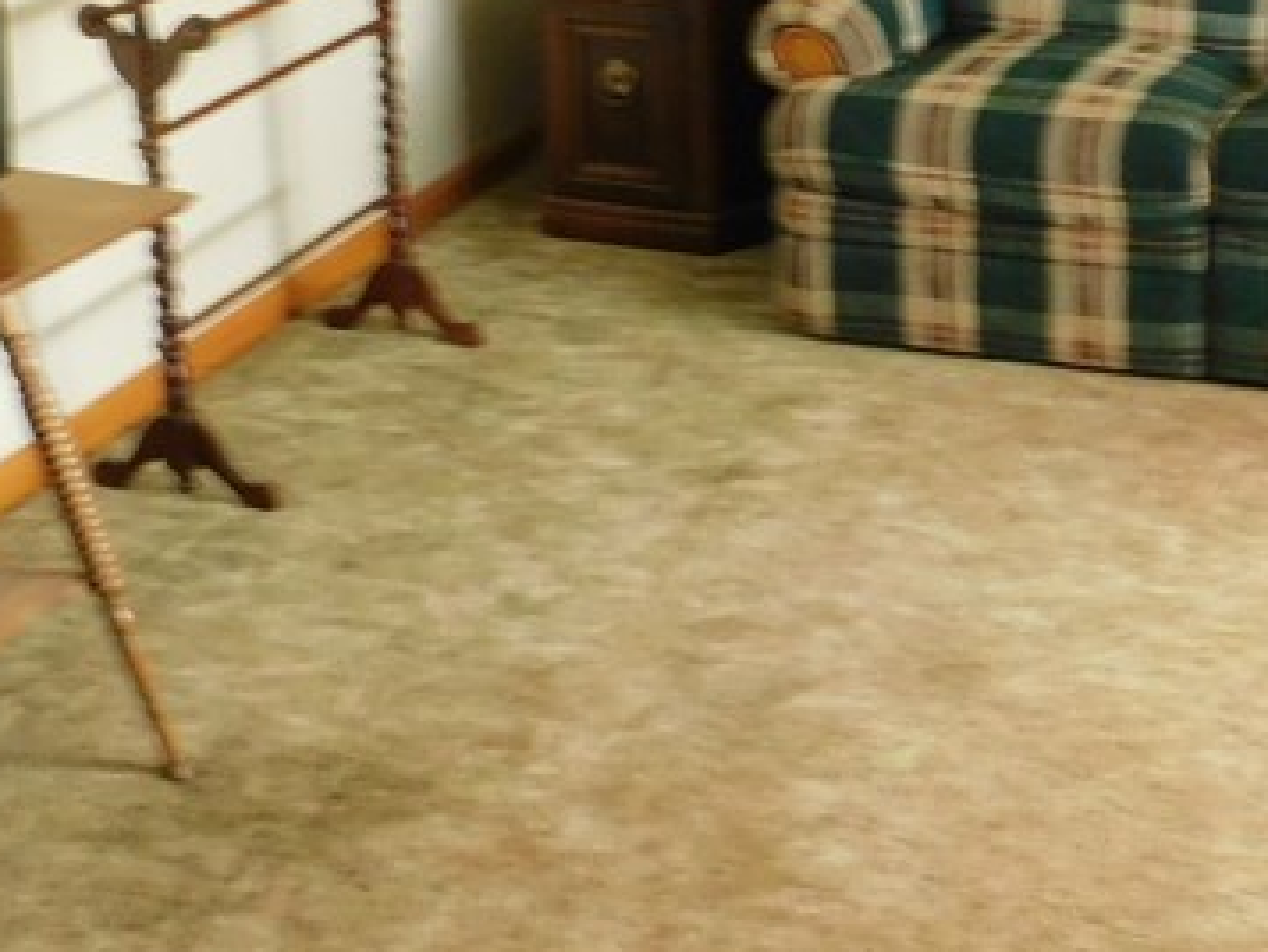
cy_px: 11
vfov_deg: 21.5
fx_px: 2418
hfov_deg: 29.1
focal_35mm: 66
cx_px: 877
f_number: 3
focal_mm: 4
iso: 400
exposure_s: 1/10
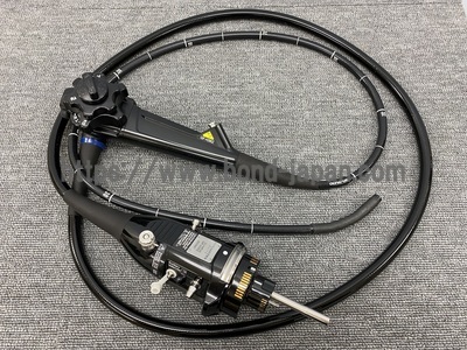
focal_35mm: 26
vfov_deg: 53.1
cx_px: 234
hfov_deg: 67.3
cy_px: 175
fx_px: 351
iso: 80
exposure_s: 1/60
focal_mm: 4.25
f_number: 1.8
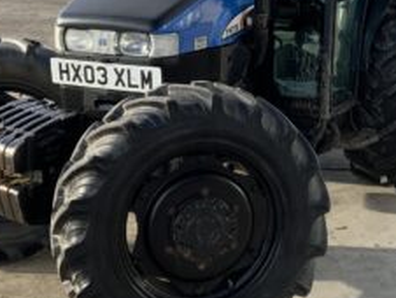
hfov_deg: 23.6
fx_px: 939
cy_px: 44
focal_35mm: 82
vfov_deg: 17.8
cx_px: 282
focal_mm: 3
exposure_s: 1/816
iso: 16
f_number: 1.8
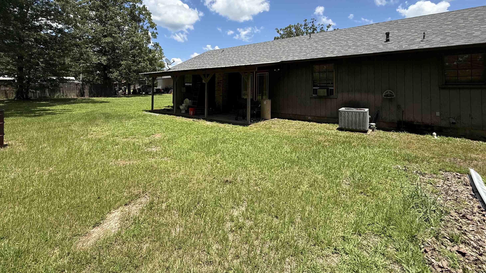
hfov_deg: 99.3
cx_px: 237
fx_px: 206
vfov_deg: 64.8
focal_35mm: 16
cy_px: 85
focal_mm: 2.22
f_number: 2.2
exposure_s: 1/1464
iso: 50
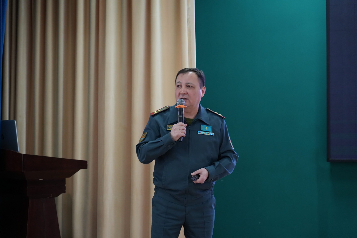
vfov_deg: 16.7
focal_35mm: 82
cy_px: 119
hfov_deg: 24.8
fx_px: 813
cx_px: 178
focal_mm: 82
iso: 3200
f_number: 4
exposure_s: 1/100
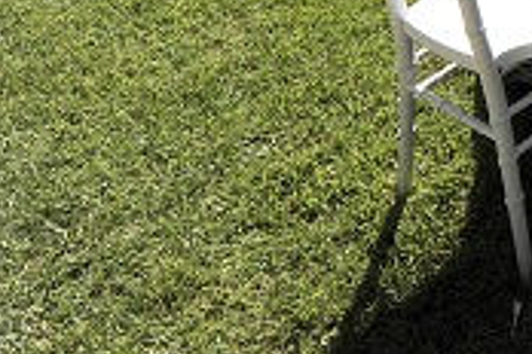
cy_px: -325
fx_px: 842
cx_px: 882
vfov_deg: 17.8
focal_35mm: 57
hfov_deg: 23.8
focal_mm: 14
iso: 250
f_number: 11
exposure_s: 1/400
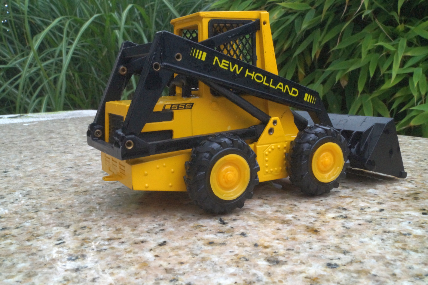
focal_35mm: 39
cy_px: 142
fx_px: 463
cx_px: 214
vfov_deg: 34.2
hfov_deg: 49.6
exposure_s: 1/60
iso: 1250
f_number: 25
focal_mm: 26
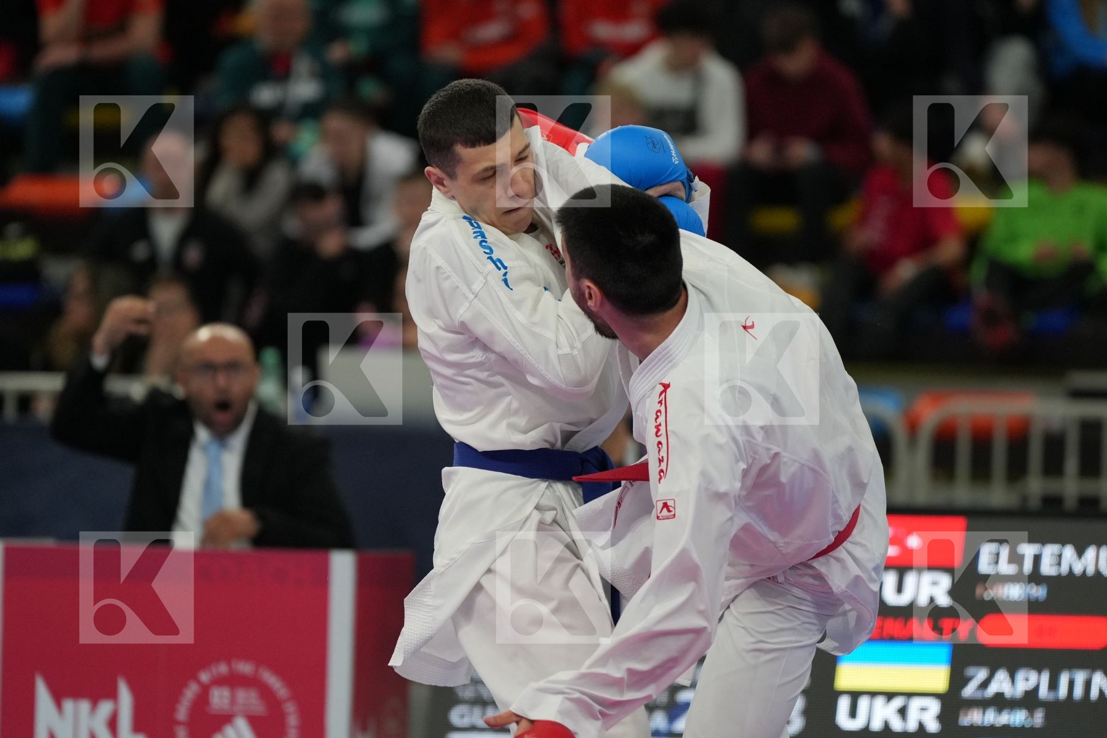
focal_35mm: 300
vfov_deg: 4.6
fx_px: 9224
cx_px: 554
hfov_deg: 6.9
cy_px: 369
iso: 1600
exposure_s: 1/1000
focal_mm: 200
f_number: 2.8
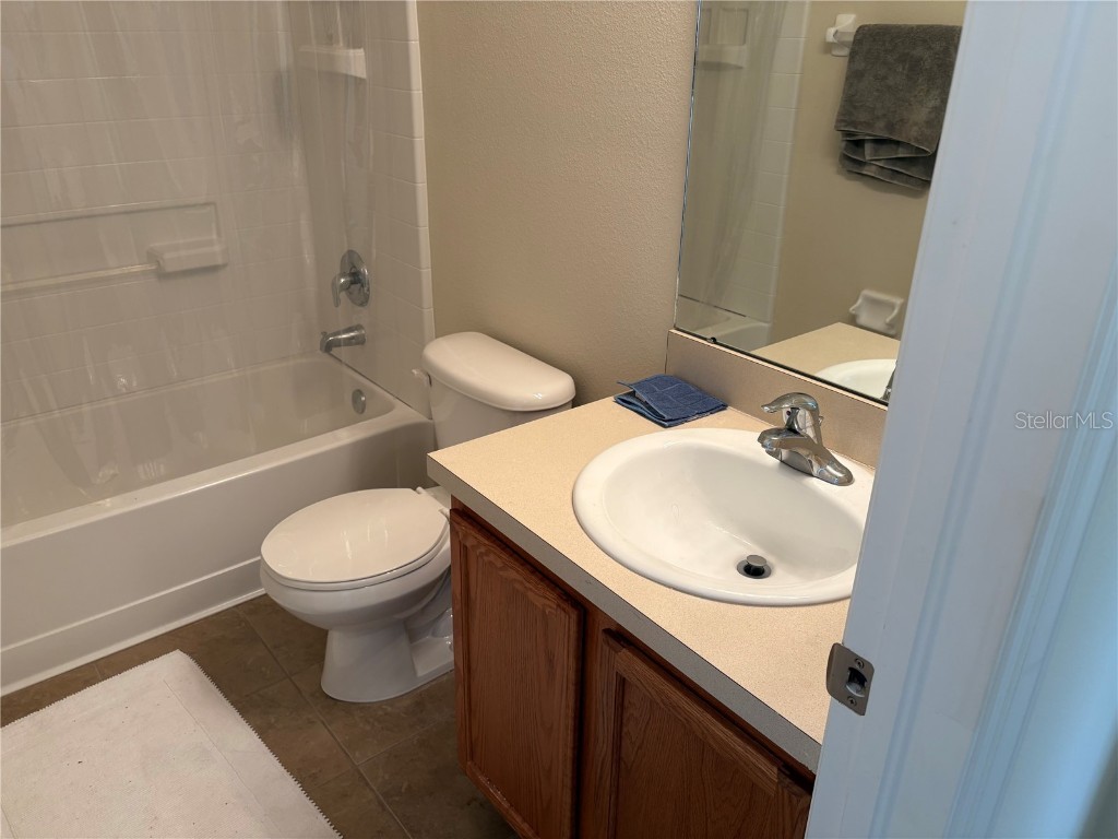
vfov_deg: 53.1
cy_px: 420
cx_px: 559
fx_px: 840
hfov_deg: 67.3
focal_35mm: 26
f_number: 1.6
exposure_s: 1/60
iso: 100
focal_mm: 5.96
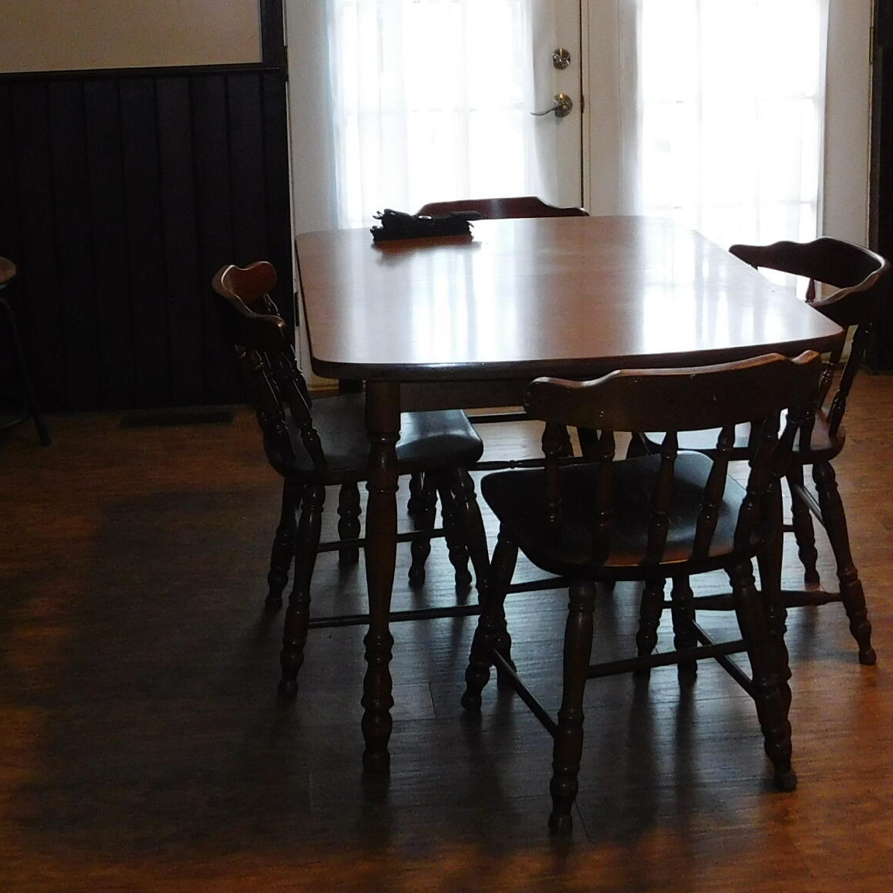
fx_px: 1547
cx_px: 404
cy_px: 228
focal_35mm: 53
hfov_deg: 32.2
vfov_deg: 31.6
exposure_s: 1/30
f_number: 3
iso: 250
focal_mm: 4
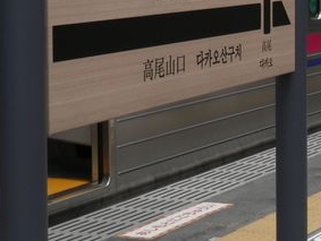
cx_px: 374
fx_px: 1179
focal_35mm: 127
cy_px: 16
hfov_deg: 15.0
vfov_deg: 11.6
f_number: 10.8
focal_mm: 8
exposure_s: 1/125
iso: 80
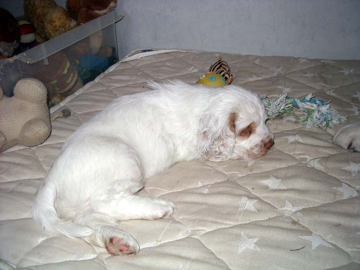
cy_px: 135
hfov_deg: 49.0
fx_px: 395
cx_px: 180
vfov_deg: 37.7
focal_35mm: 38
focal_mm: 5.8
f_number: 2.6
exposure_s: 1/60
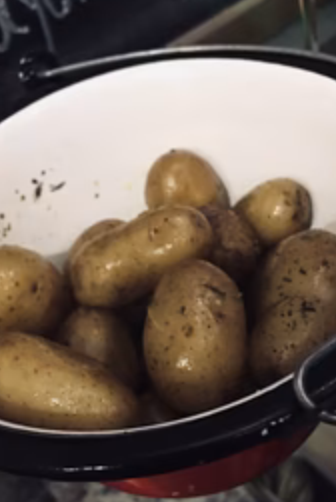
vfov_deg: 41.0
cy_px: 226
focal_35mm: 48
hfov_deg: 28.1
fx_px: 670
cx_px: 144
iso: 80
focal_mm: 4.15
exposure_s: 1/4
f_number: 2.2
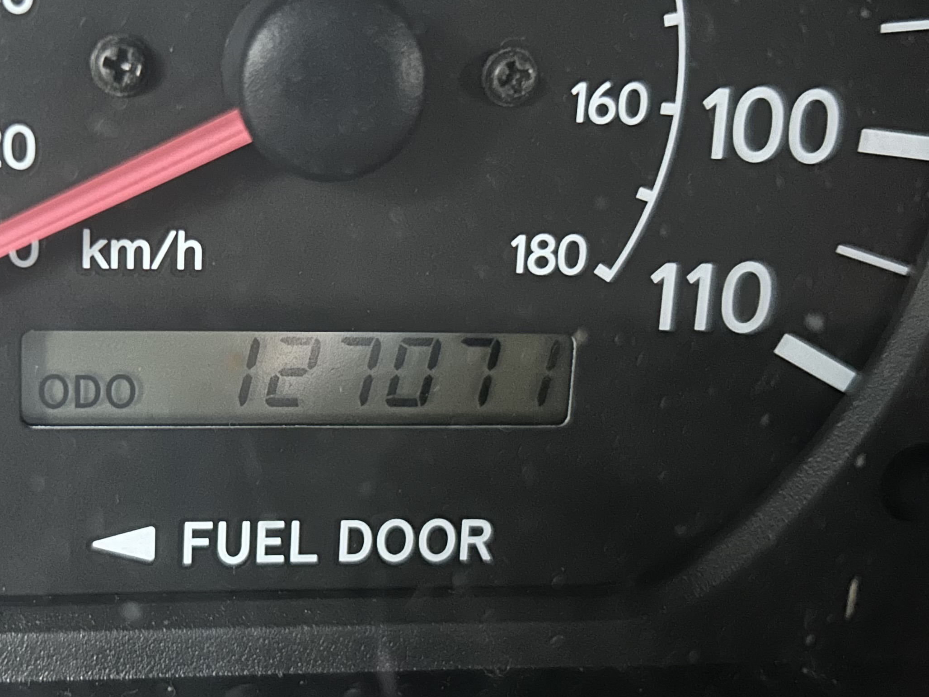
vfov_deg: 28.5
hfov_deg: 37.0
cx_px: 286
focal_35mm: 51
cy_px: 312
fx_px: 1369
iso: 1000
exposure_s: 1/21
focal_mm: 5.7
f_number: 1.5
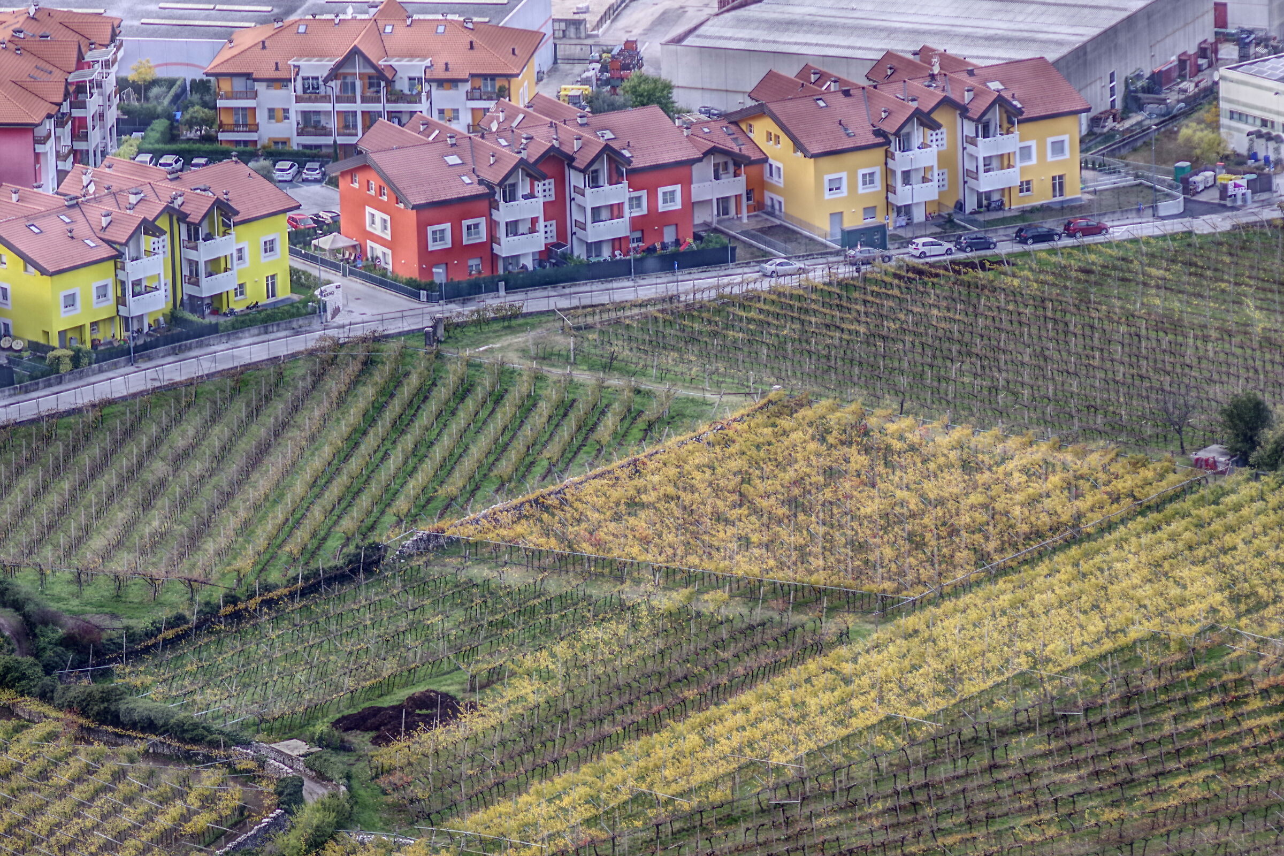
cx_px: 642
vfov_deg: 4.6
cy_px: 428
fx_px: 10699
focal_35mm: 300
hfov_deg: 6.9
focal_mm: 200
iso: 400
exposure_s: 1/200
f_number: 3.5
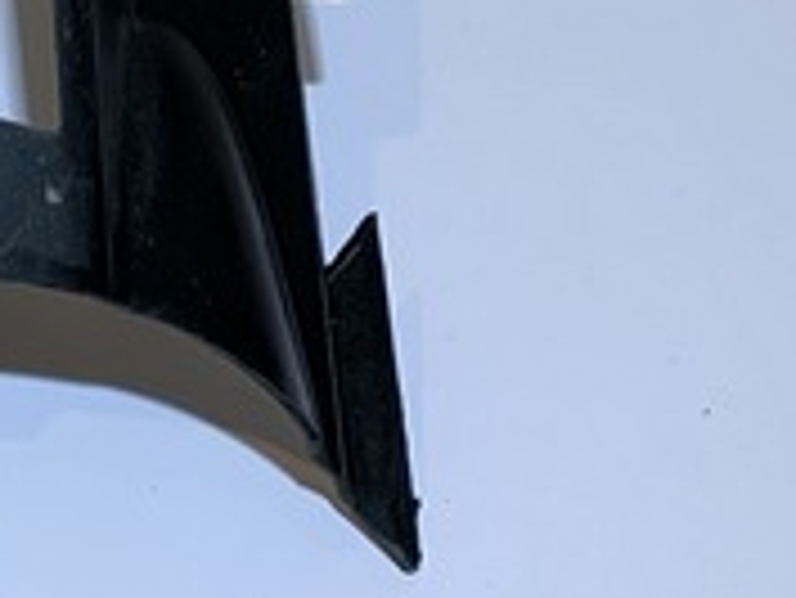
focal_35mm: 112
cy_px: -600
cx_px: -495
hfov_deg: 15.7
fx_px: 2577
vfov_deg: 11.8
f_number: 1.8
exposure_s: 1/50
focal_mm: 4.25
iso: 50
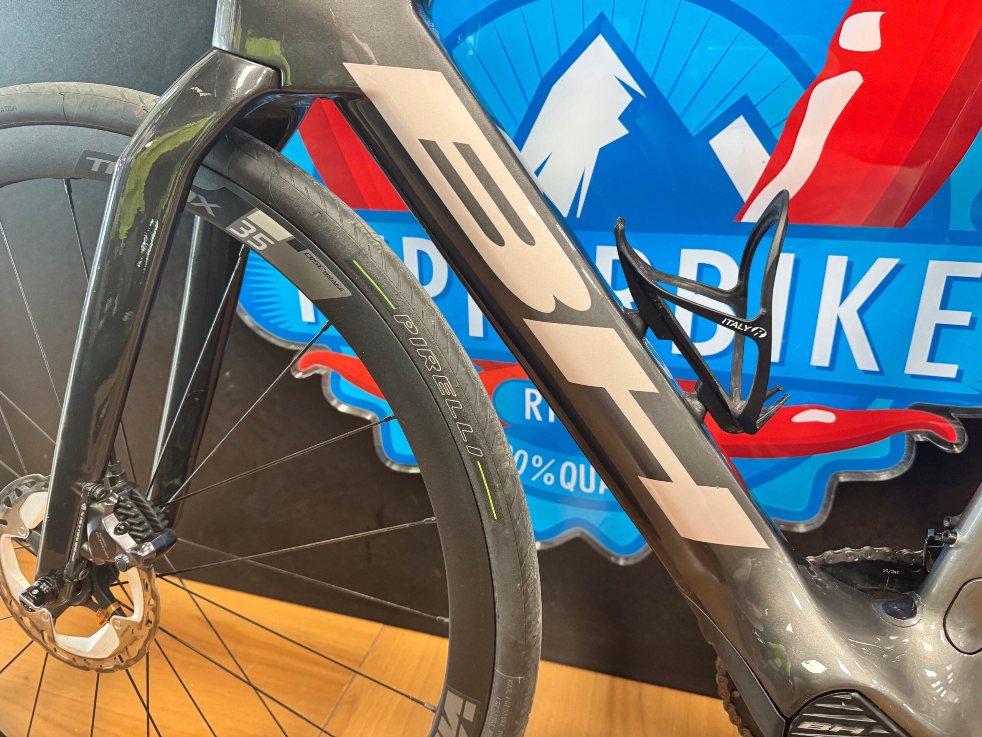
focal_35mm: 24
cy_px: 368
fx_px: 681
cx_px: 491
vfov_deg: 56.8
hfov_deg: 71.6
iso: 400
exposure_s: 1/50
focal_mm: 6.76
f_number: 1.78
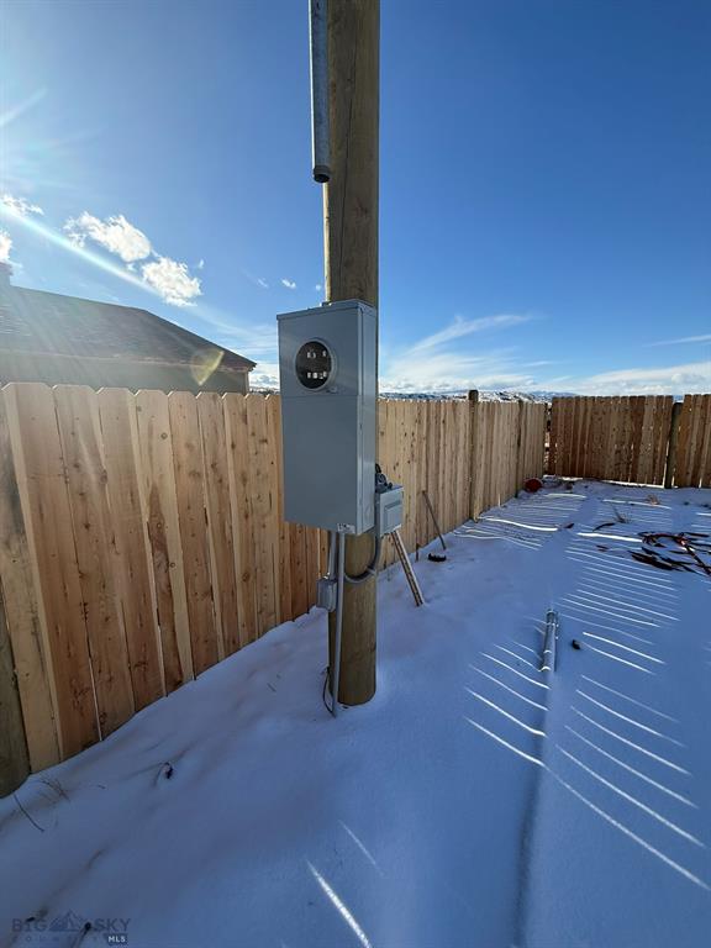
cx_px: 356
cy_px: 474
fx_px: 383
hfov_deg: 85.7
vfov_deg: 102.1
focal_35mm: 14
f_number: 2.2
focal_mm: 2.22
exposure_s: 1/2237
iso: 50
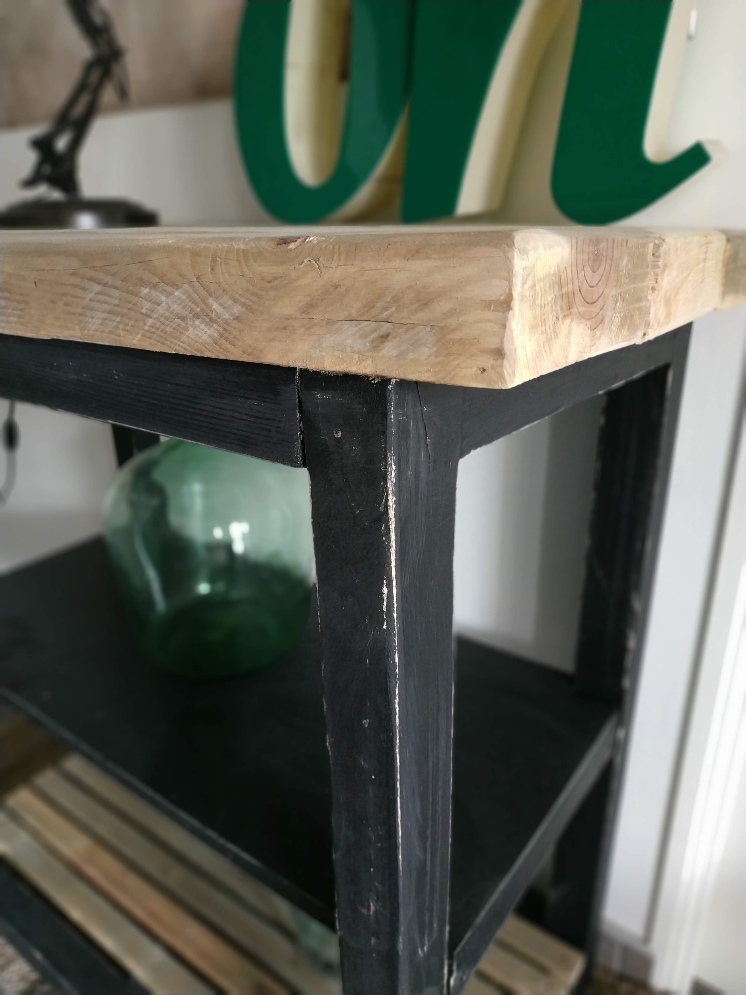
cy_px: 498
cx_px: 373
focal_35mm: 24
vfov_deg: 71.6
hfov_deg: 56.8
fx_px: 690
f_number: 1.9
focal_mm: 3.94
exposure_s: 1/20
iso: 400
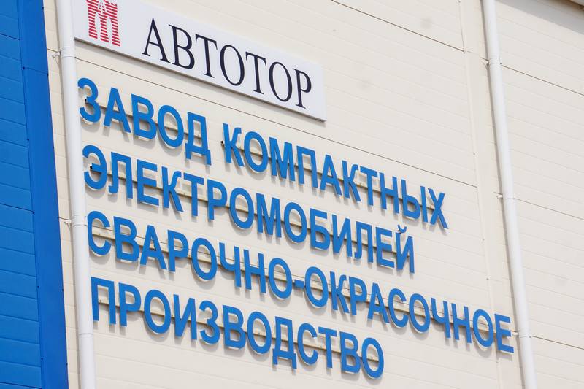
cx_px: 292
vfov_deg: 8.6
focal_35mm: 159
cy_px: 194
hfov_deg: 12.9
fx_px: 2579
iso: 100
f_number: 9
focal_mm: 106
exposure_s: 1/640
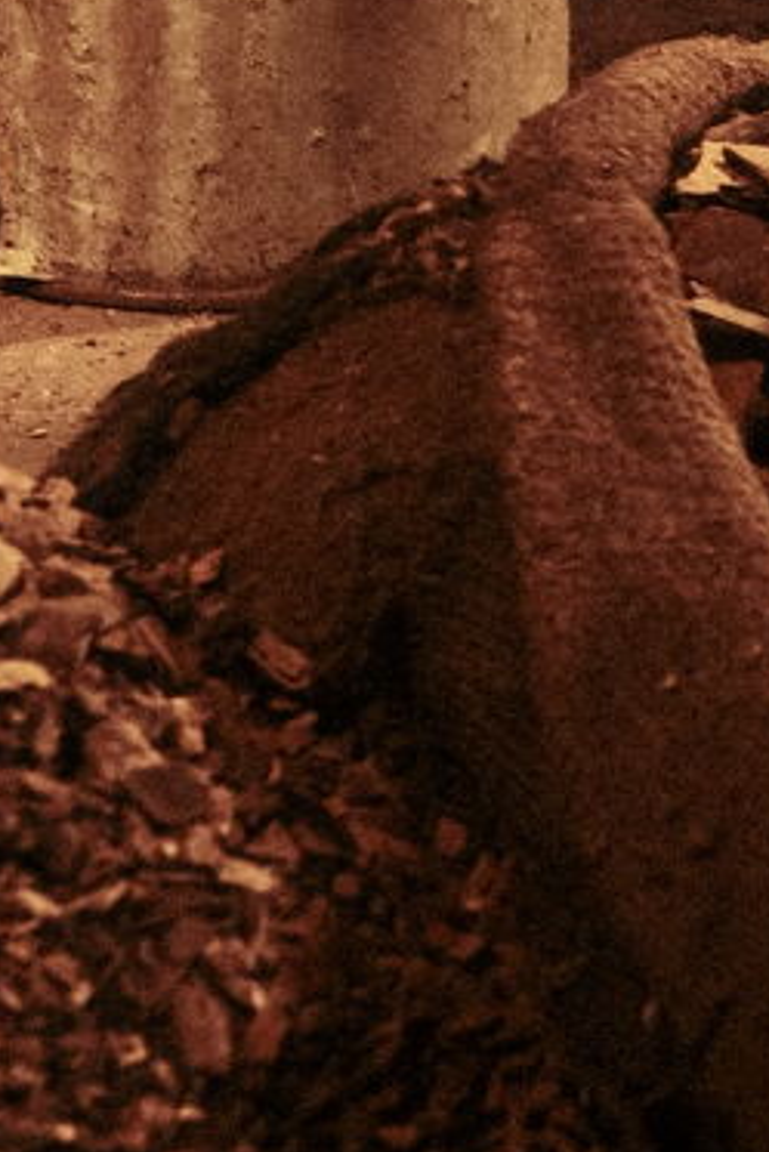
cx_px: 778
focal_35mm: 193
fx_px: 6178
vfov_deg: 10.5
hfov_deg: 7.1
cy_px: -71
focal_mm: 30
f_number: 4
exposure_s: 1/6
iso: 800
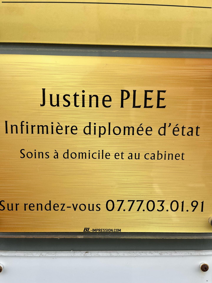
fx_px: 212
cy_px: 142
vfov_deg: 67.3
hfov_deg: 53.1
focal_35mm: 26
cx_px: 106
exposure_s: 1/121
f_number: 1.6
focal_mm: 5.1
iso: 125
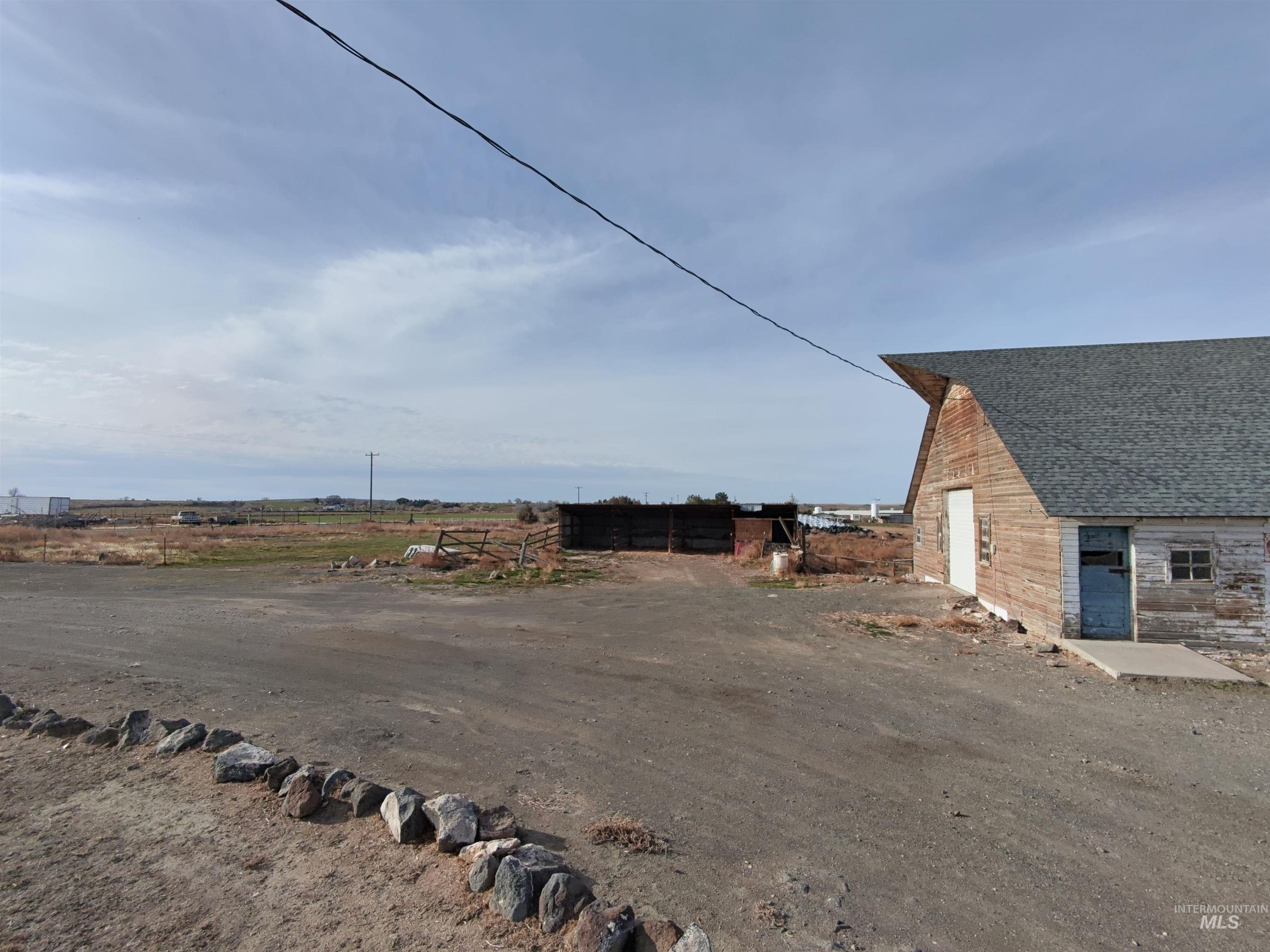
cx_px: 635
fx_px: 587
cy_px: 476
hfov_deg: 94.5
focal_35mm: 16
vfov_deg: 78.1
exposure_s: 1/2686
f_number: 2.55
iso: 101
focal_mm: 16
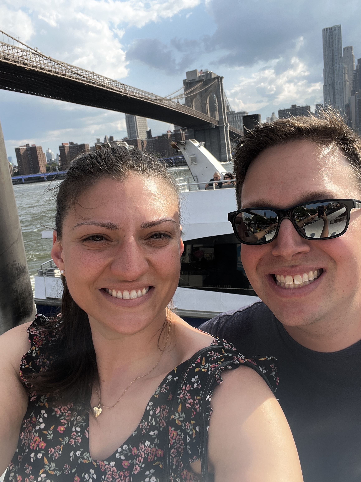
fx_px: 417
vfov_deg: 60.0
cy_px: 241
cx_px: 180
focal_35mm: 30
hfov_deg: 46.8
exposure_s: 1/474
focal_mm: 2.71
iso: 32
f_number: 2.2
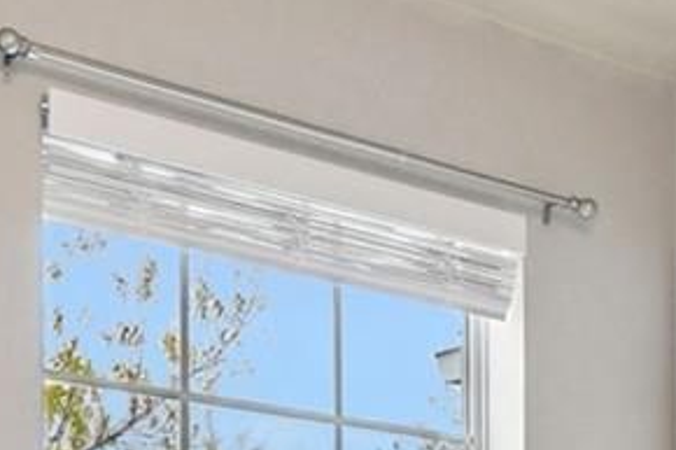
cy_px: 682
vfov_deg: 12.3
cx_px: 911
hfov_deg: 17.9
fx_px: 1989
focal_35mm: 106
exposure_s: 1/100
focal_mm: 10
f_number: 8
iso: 400
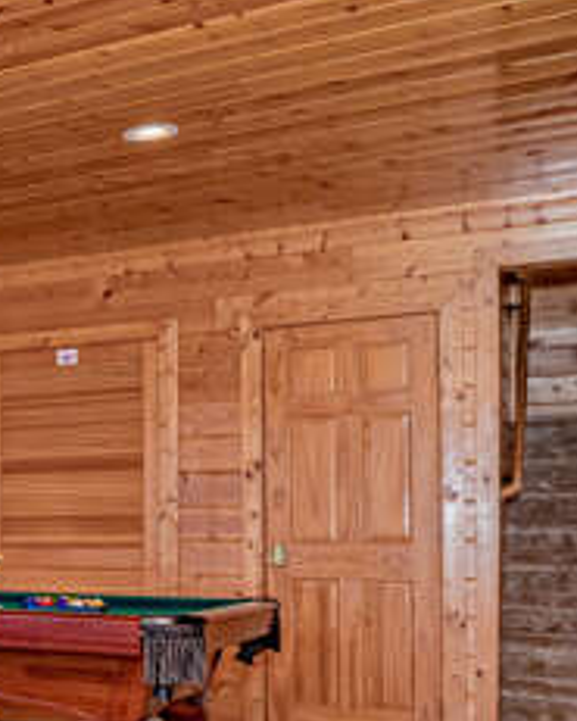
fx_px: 1067
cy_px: 577
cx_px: -321
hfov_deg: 23.3
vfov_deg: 36.1
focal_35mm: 50
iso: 1000
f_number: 8
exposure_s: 1/200
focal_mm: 16
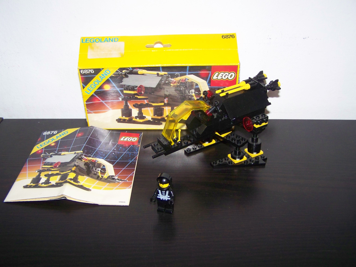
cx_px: 178
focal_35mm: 38
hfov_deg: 49.0
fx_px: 391
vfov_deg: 37.7
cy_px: 134
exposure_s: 1/30
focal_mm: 6.3
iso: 200
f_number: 2.8
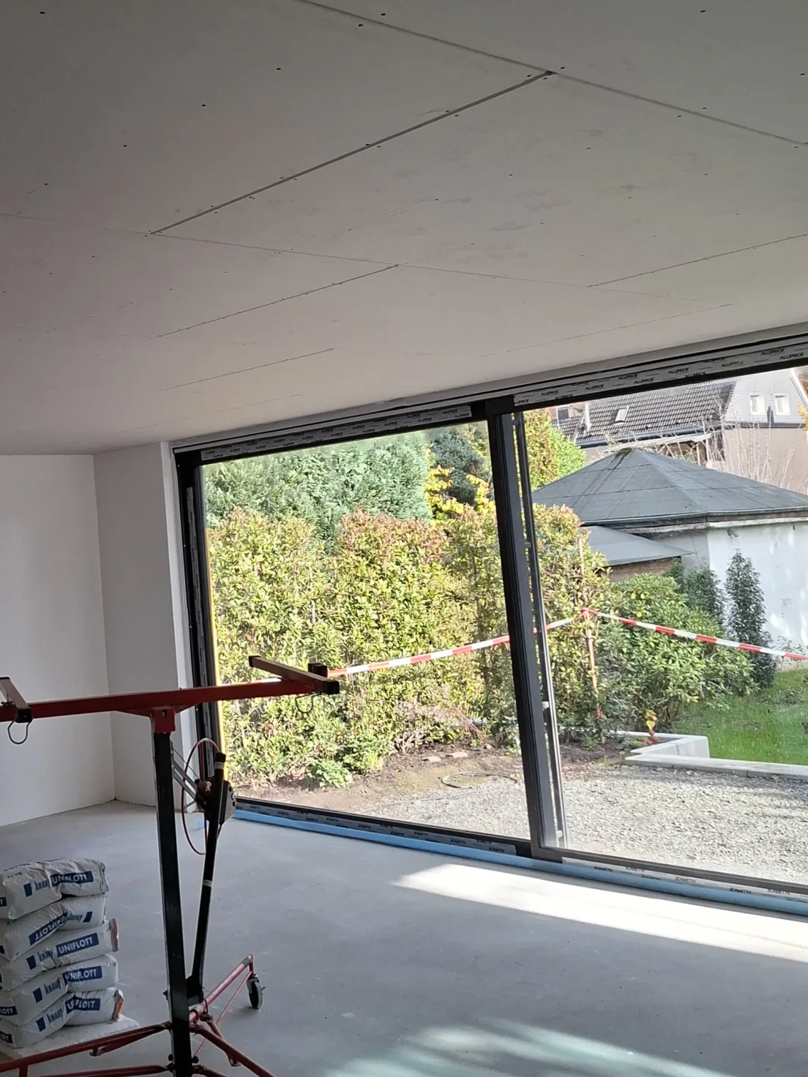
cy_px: 435
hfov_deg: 34.8
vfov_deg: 46.6
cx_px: 154
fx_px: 1245
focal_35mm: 40
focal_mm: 5.54
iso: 50
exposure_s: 1/226
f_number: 1.8
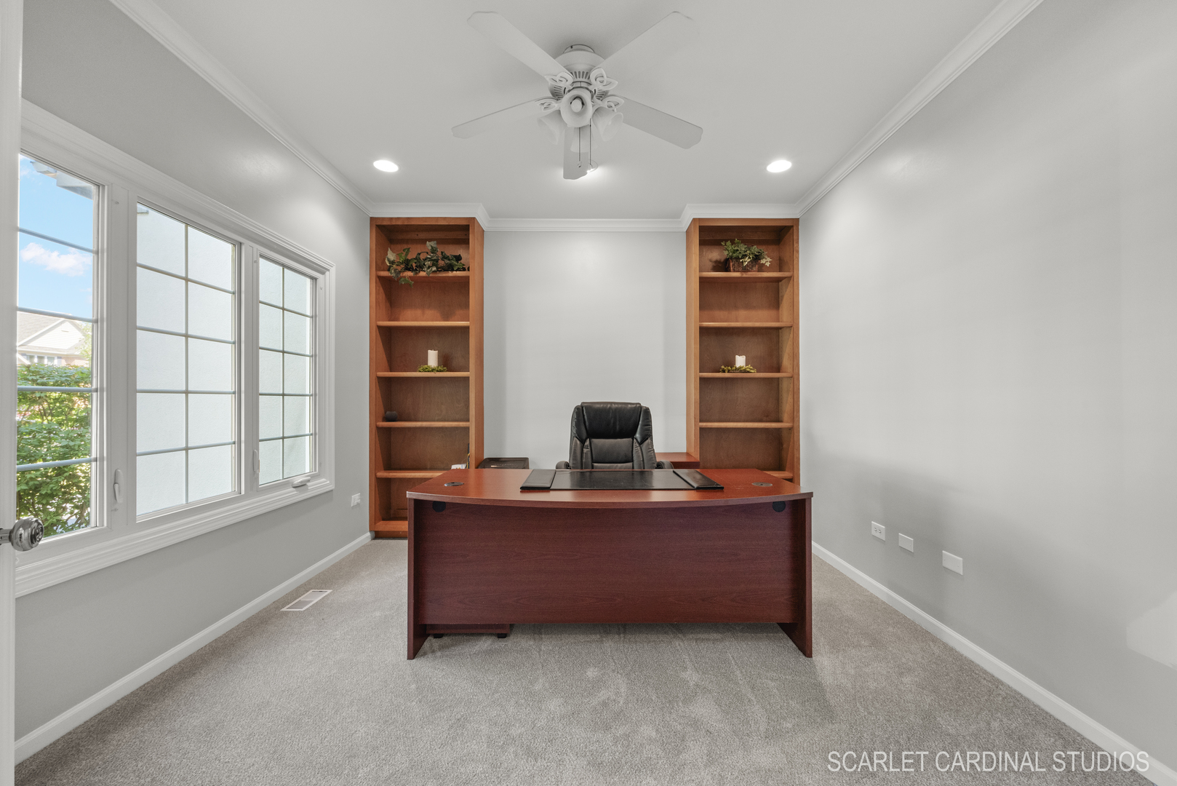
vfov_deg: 81.3
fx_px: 458
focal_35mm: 14
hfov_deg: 104.2
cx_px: 588
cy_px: 393
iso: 640
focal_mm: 14
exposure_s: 1/5
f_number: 11
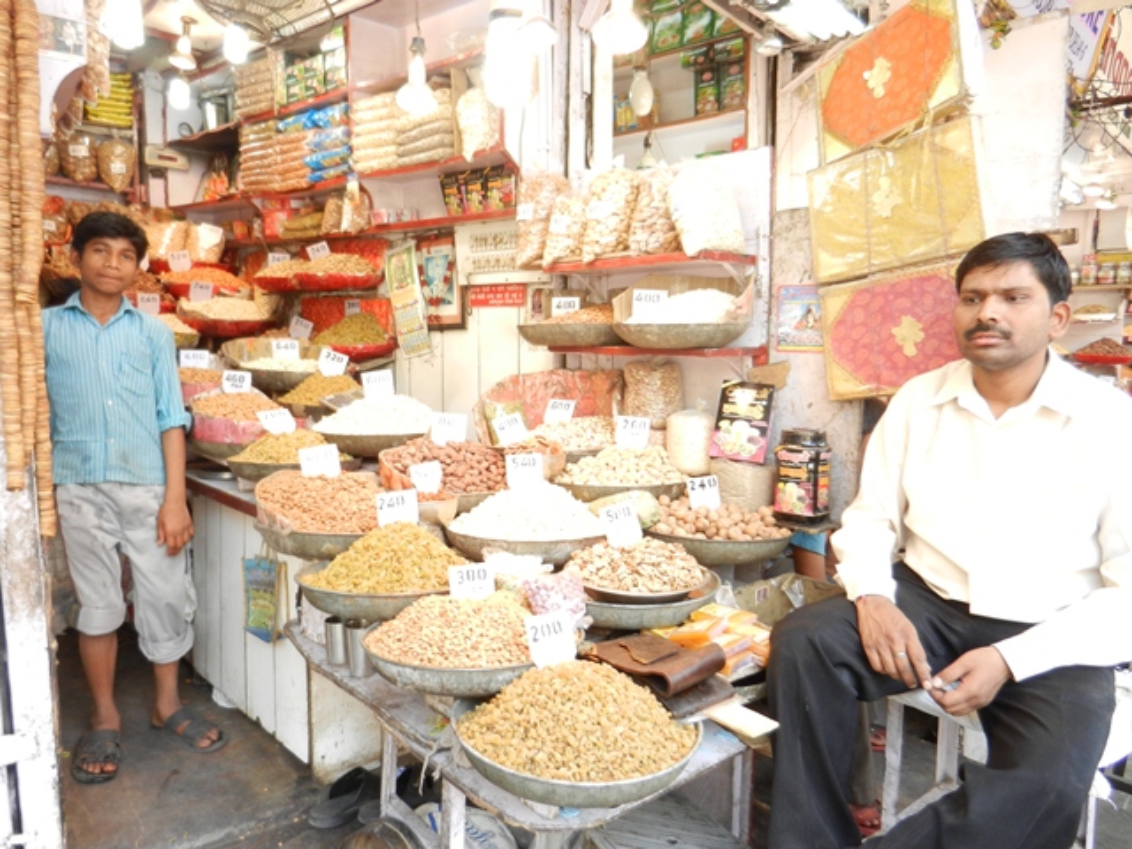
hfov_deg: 69.4
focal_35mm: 25
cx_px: 566
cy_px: 424
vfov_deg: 54.9
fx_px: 818
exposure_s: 1/40
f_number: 3.5
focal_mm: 4.5
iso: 160
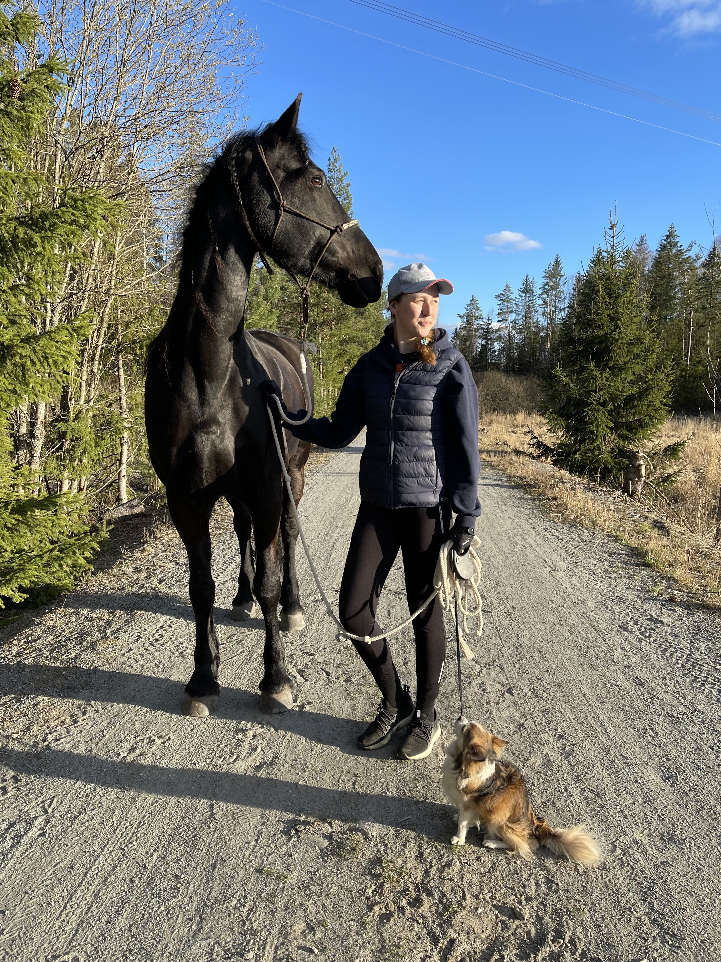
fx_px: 722
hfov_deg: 53.1
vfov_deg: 67.3
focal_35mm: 26
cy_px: 481
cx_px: 360
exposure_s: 1/1140
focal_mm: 5.1
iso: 32
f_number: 1.6
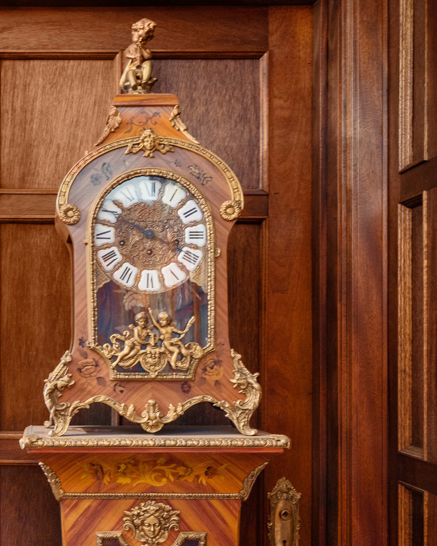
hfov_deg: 29.7
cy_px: 342
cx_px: 16
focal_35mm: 48
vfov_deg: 38.5
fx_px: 776
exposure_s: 1
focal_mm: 24
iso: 1000
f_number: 6.7
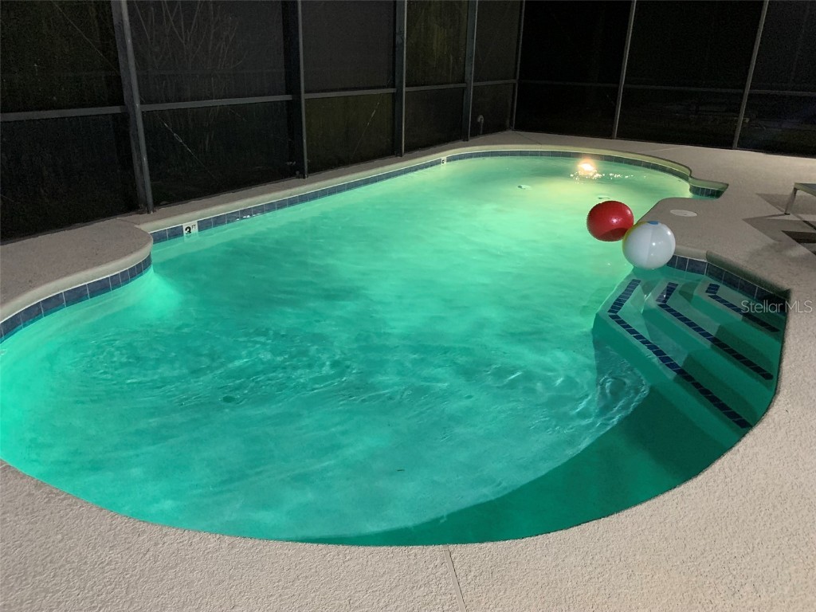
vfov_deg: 53.1
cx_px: 408
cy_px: 306
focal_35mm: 26
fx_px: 613
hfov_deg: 67.3
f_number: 1.8
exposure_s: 1/30
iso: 640
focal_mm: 4.25
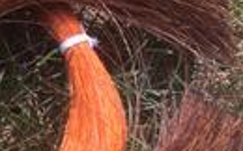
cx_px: -43
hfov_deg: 22.6
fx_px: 562
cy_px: 101
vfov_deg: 15.3
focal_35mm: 85
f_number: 2.2
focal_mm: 4.15
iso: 25
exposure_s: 1/430
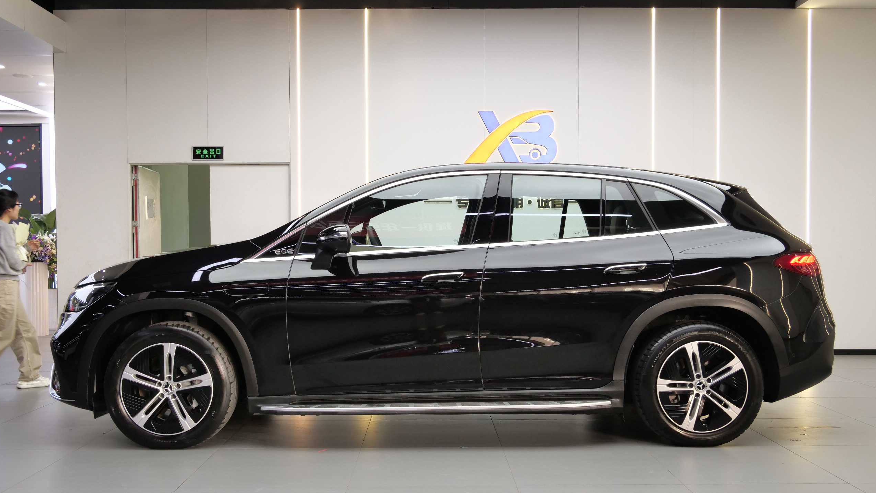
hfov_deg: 52.8
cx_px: 439
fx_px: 883
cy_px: 273
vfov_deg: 31.2
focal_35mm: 38
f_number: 5.6
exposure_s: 1/80
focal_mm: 17
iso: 800
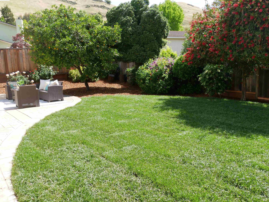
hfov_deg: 61.6
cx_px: 137
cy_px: 102
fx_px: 225
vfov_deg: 48.3
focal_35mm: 29
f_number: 5.6
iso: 200
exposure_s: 1/250
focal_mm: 14
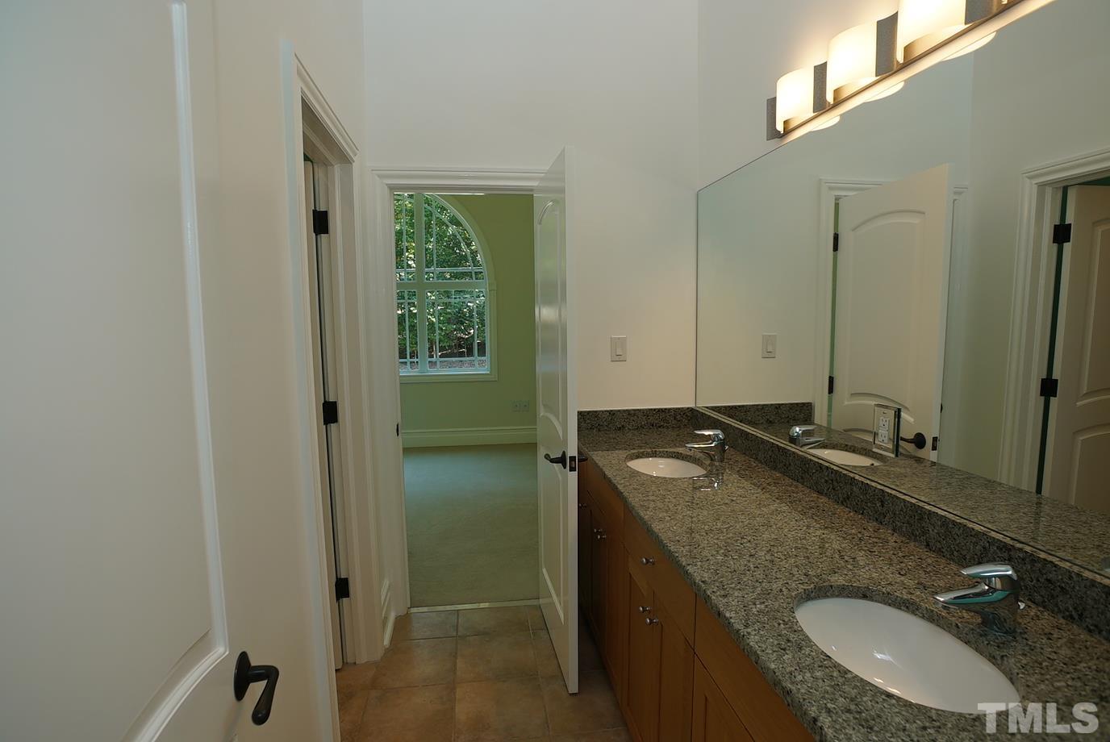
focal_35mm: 16
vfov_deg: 73.9
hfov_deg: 96.7
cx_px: 555
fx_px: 494
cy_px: 371
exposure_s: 1/160
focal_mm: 11.2
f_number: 4
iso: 400
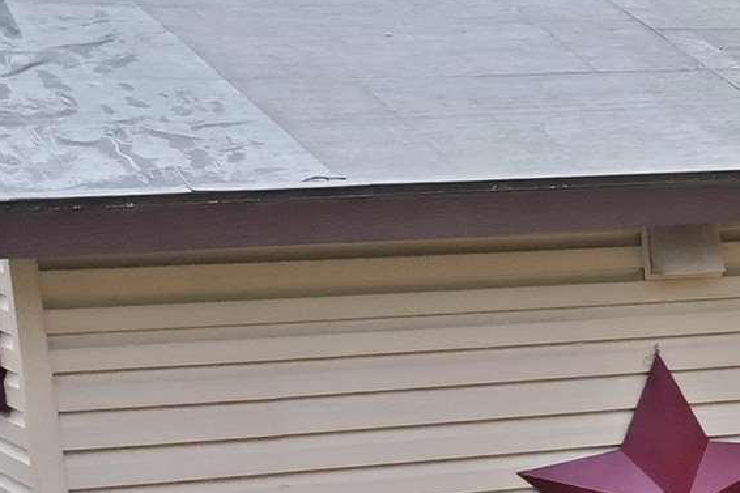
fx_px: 3123
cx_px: 1816
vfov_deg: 8.9
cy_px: 684
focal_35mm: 152
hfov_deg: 11.2
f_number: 4.5
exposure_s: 1/160
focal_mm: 10.3
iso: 100
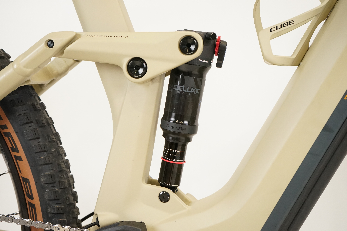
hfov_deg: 43.6
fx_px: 434
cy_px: 116
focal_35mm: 45
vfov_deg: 29.9
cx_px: 174
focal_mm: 45
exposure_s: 1/200
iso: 3200
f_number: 5.6
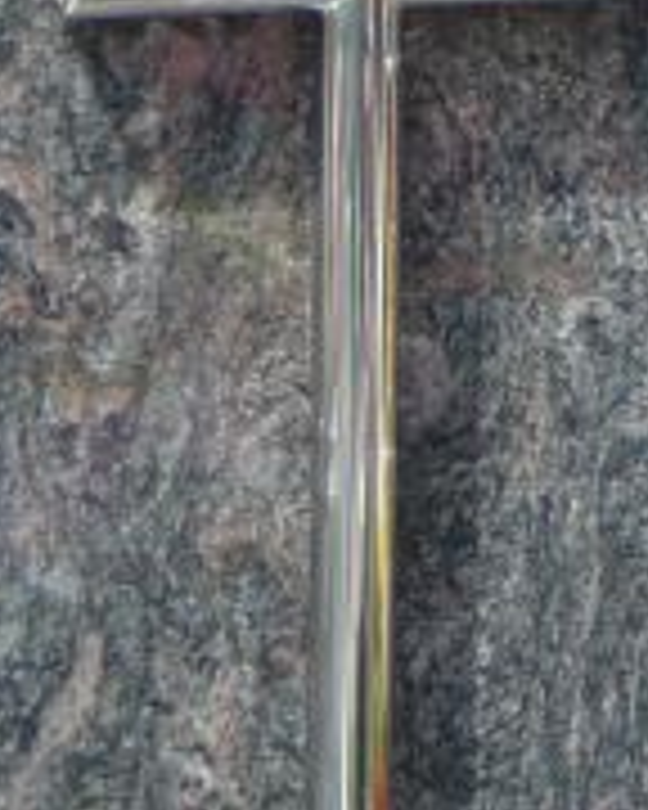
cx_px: 1188
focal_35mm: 284
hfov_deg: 5.4
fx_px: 6808
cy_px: 27
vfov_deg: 6.8
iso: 80
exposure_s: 1/400
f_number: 3.8
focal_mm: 12.2
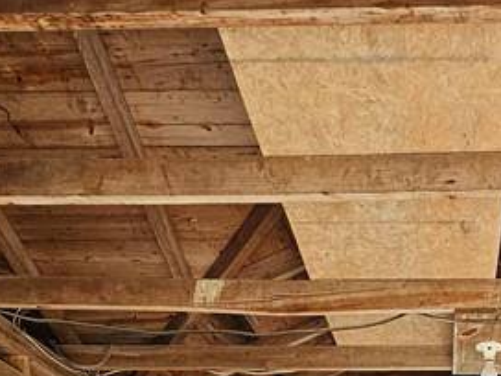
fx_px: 709
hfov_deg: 36.5
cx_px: 449
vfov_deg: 21.8
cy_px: 632
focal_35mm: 49
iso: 100
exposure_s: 1/207
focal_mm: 2.2
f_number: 2.2
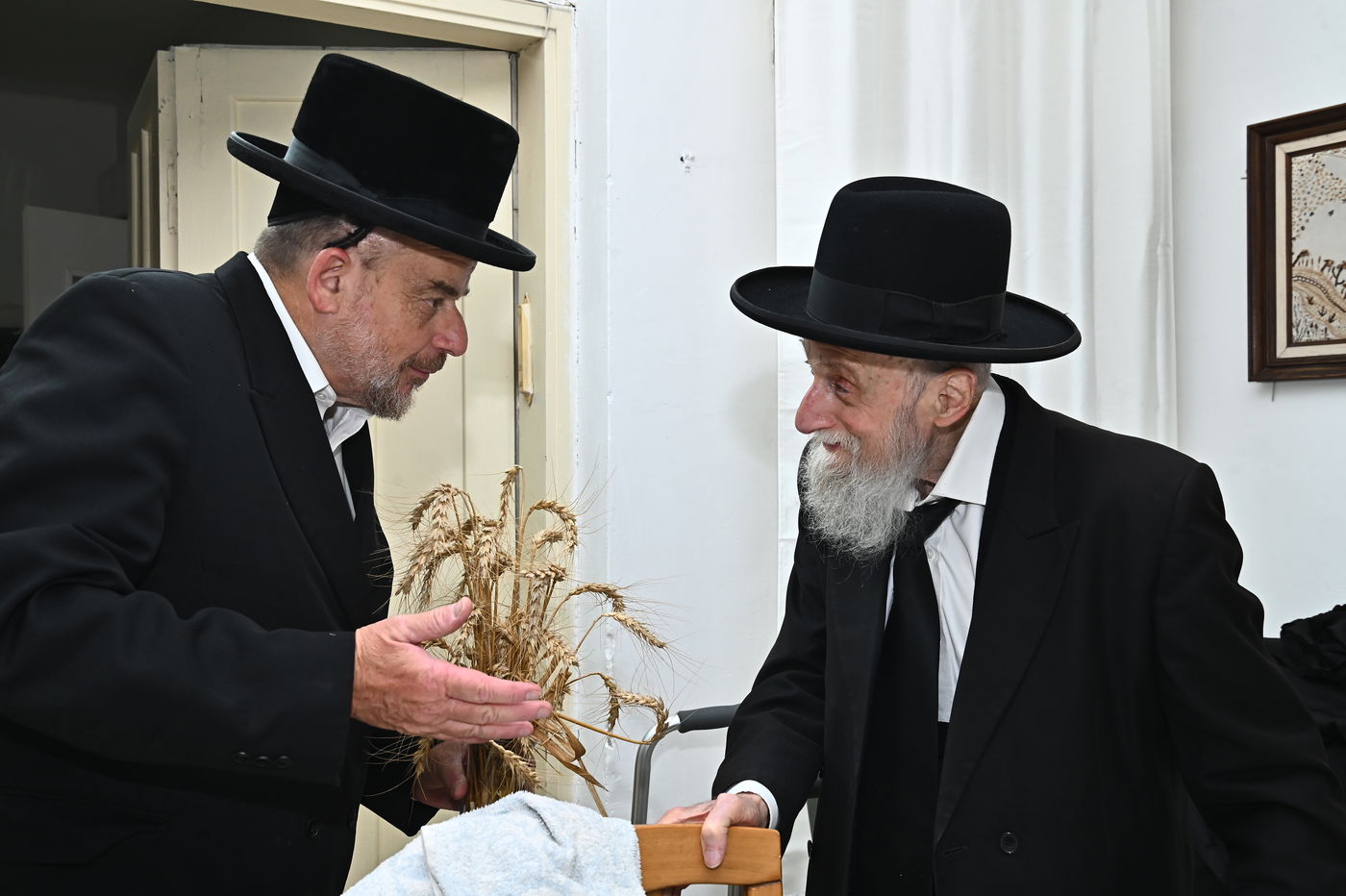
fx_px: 1495
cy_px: 448
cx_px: 673
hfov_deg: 48.5
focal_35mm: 40
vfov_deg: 33.4
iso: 1250
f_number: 9
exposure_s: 1/125
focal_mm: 40
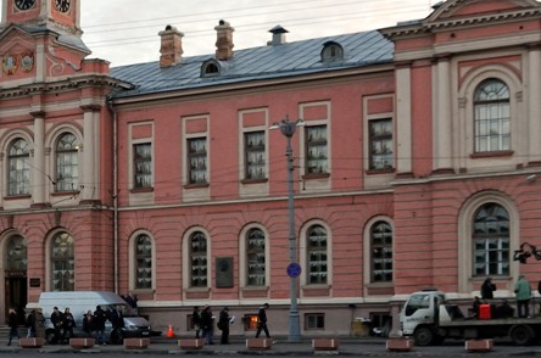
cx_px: 134
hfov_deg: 27.4
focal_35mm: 73
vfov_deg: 18.6
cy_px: 184
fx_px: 1095
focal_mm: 24
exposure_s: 1/125
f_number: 5.6
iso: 800
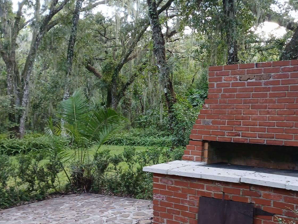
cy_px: 141
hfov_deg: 49.1
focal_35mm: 37
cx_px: 204
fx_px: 319
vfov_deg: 38.4
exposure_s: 1/60.2
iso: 125
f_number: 1.8
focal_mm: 3.98
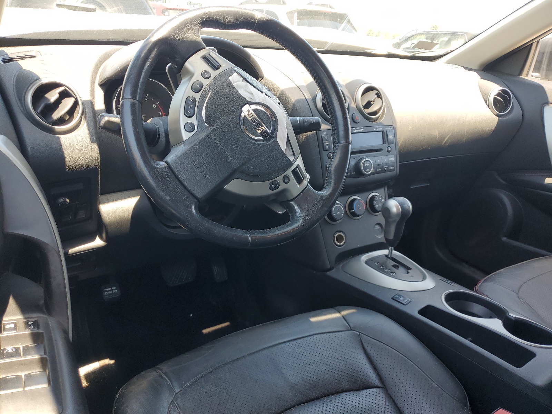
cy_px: 207
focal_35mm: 26
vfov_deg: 53.1
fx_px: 415
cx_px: 276
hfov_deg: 67.3
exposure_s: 1/192
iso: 50
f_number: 1.5
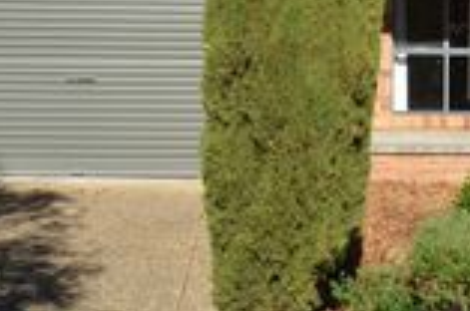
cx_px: 350
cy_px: -31
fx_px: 1349
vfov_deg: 12.9
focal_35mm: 104
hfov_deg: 19.6
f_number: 8
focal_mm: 23
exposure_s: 1/250
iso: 100
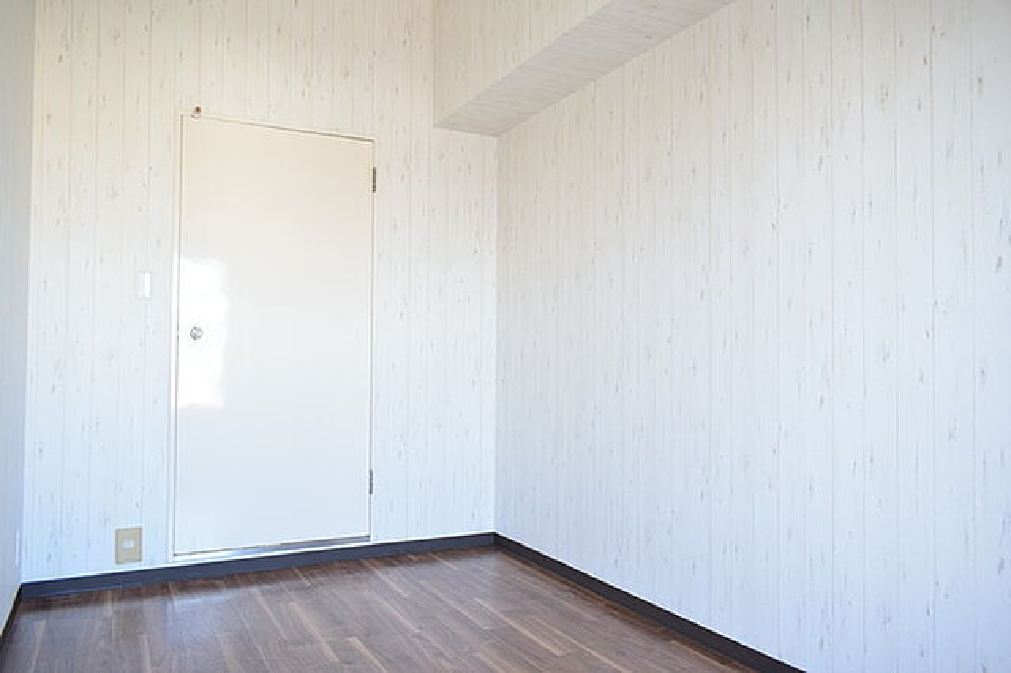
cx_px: 506
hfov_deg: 67.4
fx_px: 758
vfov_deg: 47.9
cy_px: 336
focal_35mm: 27
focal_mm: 18
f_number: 5.6
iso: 1250
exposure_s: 1/50
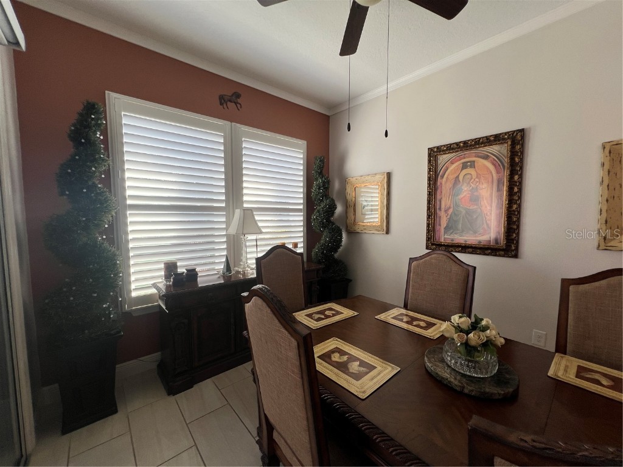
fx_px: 234
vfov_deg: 89.9
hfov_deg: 106.2
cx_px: 312
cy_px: 234
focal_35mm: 13
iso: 40
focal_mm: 1.57
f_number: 1.8
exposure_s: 1/120
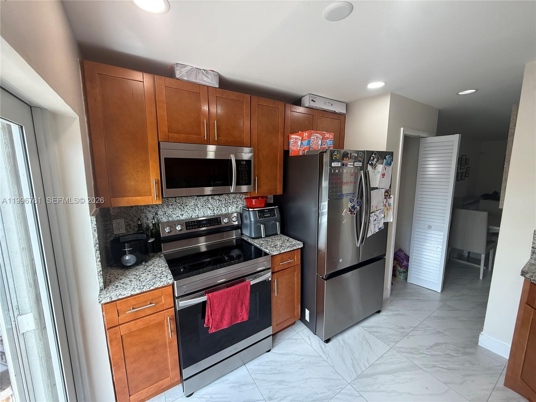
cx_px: 268
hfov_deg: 102.1
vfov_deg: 85.7
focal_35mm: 14
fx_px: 217
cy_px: 201
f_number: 2.2
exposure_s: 1/120
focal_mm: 2.22
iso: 160
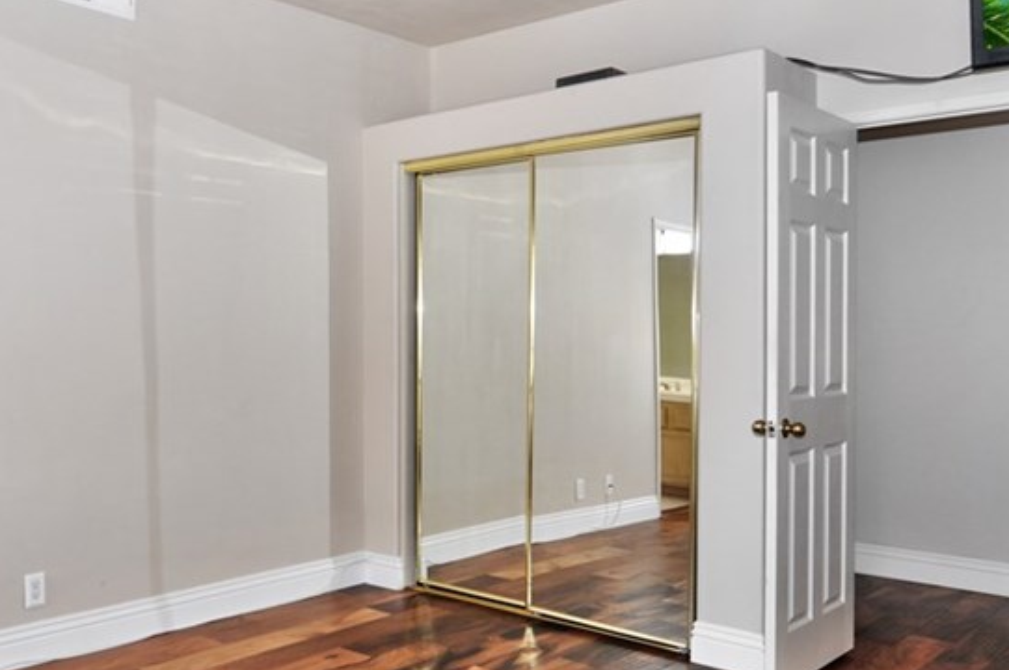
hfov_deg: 54.6
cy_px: 328
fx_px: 952
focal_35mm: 34
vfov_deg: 38.8
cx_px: 326
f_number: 6.3
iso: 400
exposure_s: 1/60
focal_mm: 12
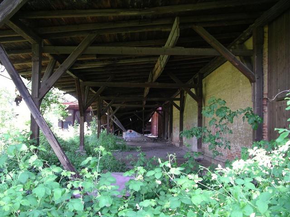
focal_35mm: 37
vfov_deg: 38.7
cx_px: 145
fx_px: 310
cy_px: 108
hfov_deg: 50.1
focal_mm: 7.8
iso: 64
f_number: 2.8
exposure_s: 1/40
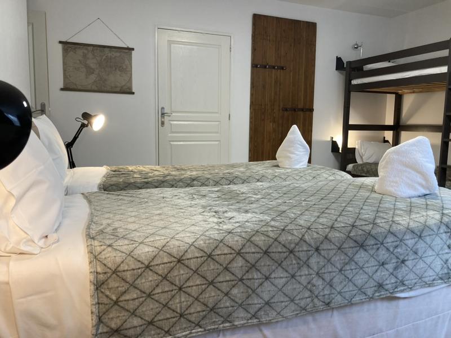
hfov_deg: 63.4
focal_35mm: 28
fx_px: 365
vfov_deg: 49.7
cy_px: 169
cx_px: 226
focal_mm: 3.99
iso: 80
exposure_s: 1/50
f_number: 1.8
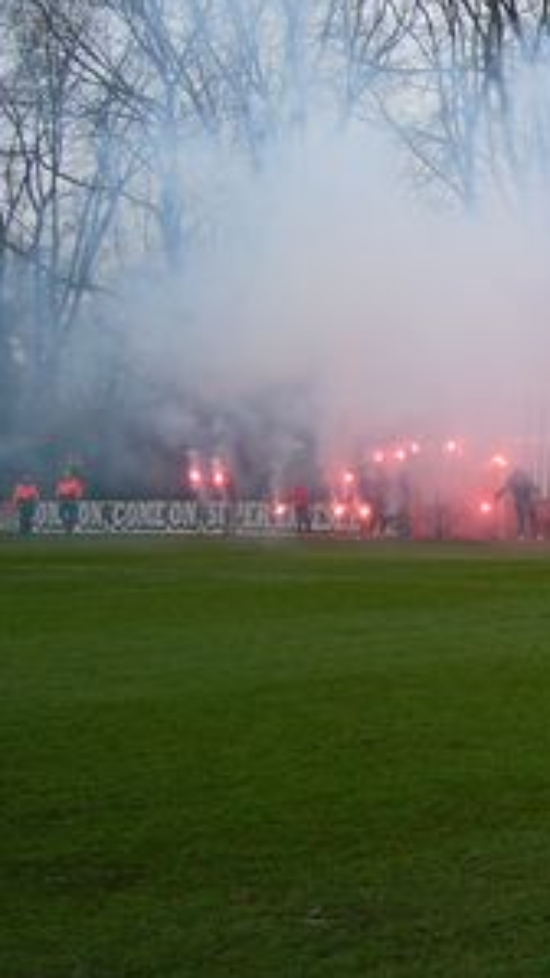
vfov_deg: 26.8
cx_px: 822
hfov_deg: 14.3
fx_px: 2050
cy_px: 453
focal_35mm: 79
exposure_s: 1/250
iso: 50
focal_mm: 6.3
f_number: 2.9
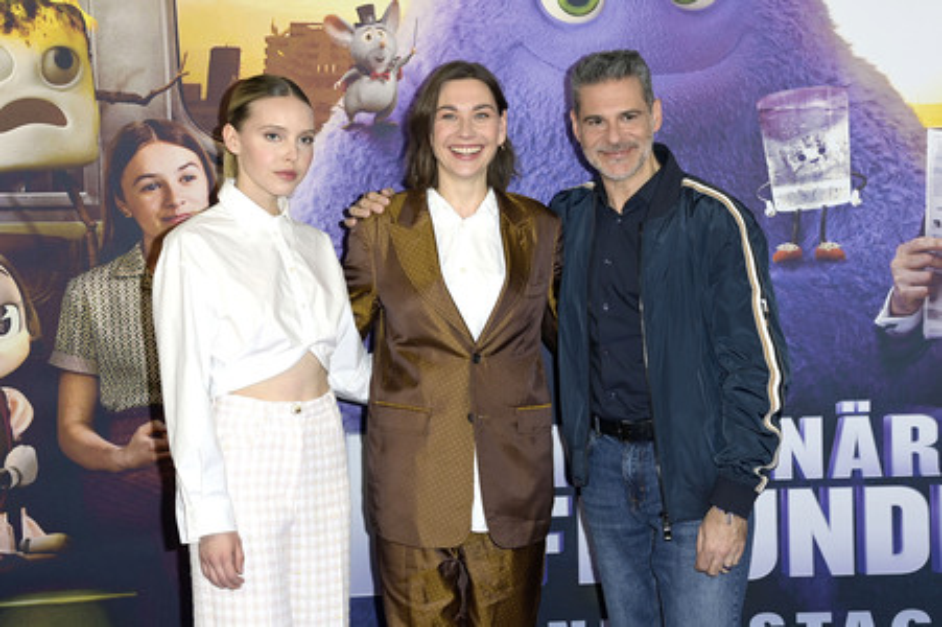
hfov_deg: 36.3
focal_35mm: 55
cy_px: 314
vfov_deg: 24.6
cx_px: 471
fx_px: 1438
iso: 320
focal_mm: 55
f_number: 5.6
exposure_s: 1/200
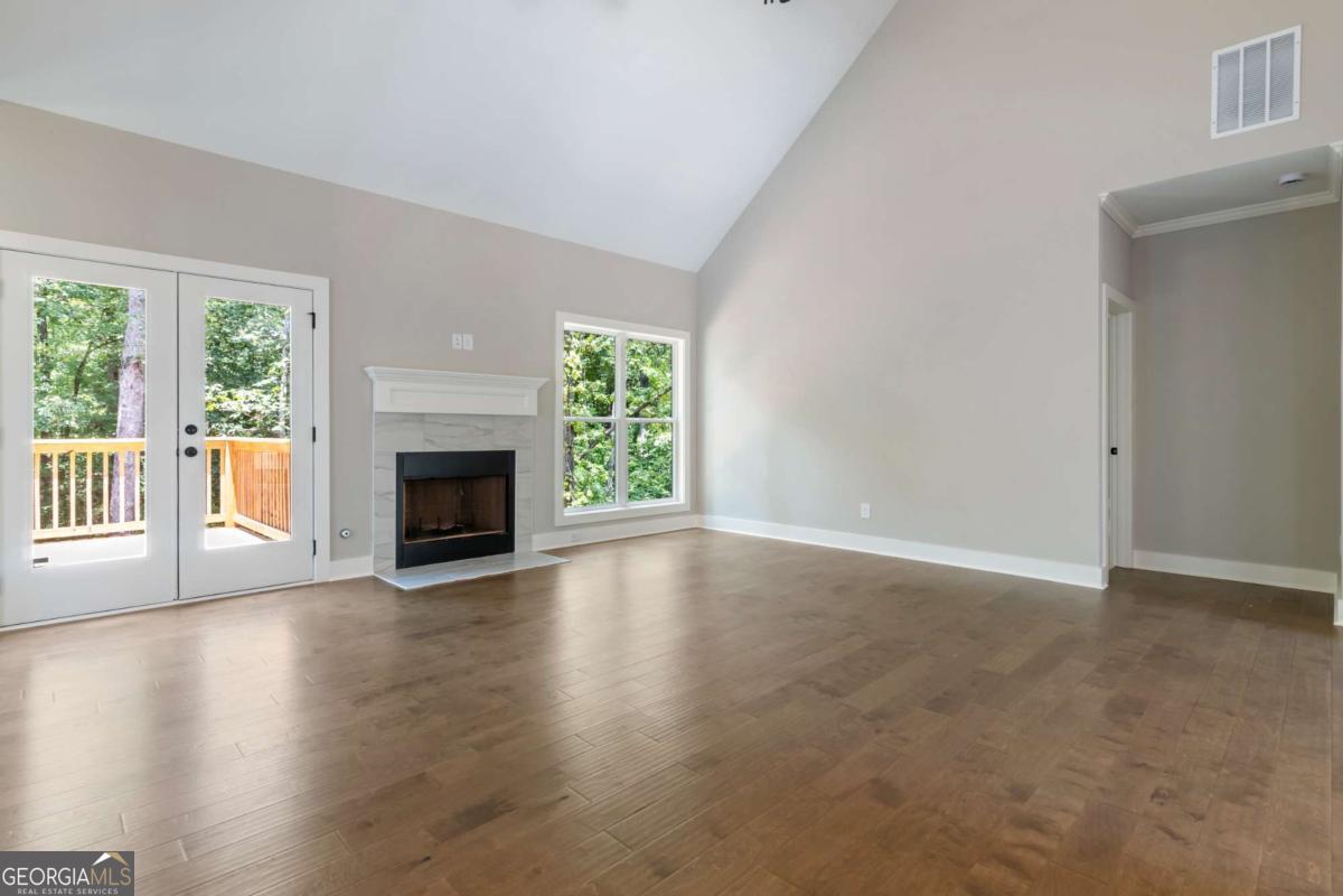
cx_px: 672
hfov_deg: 95.0
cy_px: 448
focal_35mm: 16
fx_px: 615
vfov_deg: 72.1
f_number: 9
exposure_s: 1/5
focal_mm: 11
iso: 200
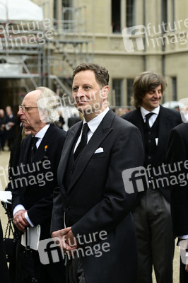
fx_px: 667
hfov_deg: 16.0
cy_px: 142
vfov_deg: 23.9
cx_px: 94
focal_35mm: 85
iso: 800
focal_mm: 85
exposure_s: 1/500
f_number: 5
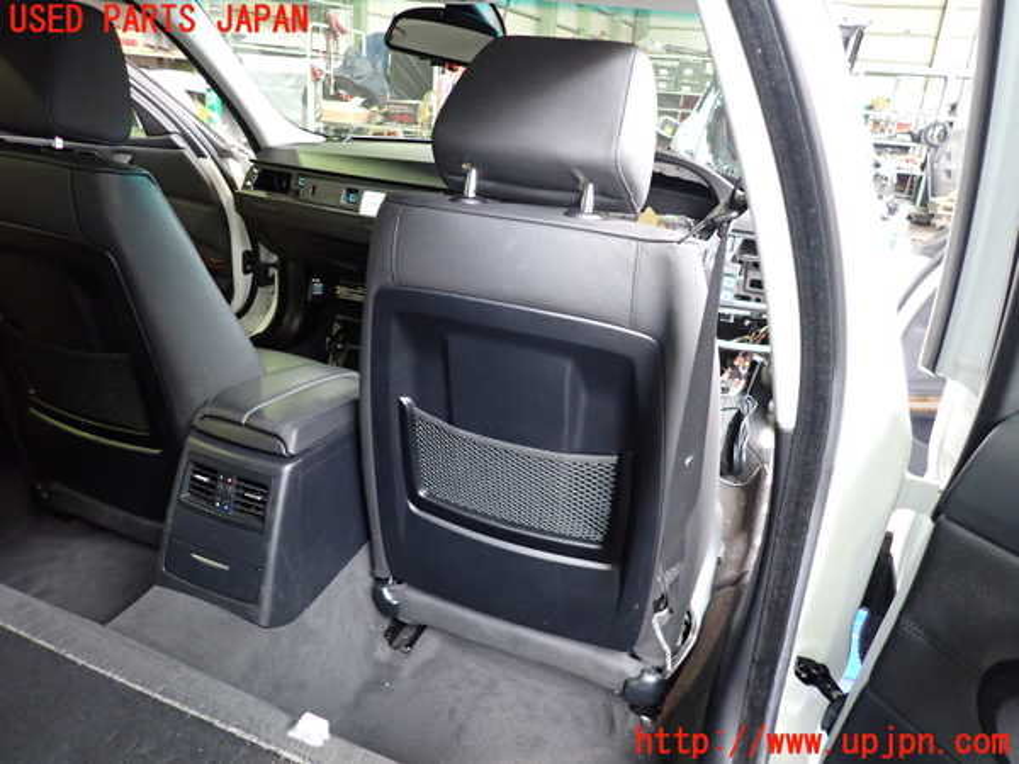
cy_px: 382
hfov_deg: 69.4
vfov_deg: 54.9
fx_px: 736
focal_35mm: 25
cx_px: 510
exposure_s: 1/30
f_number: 2
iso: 400
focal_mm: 4.5
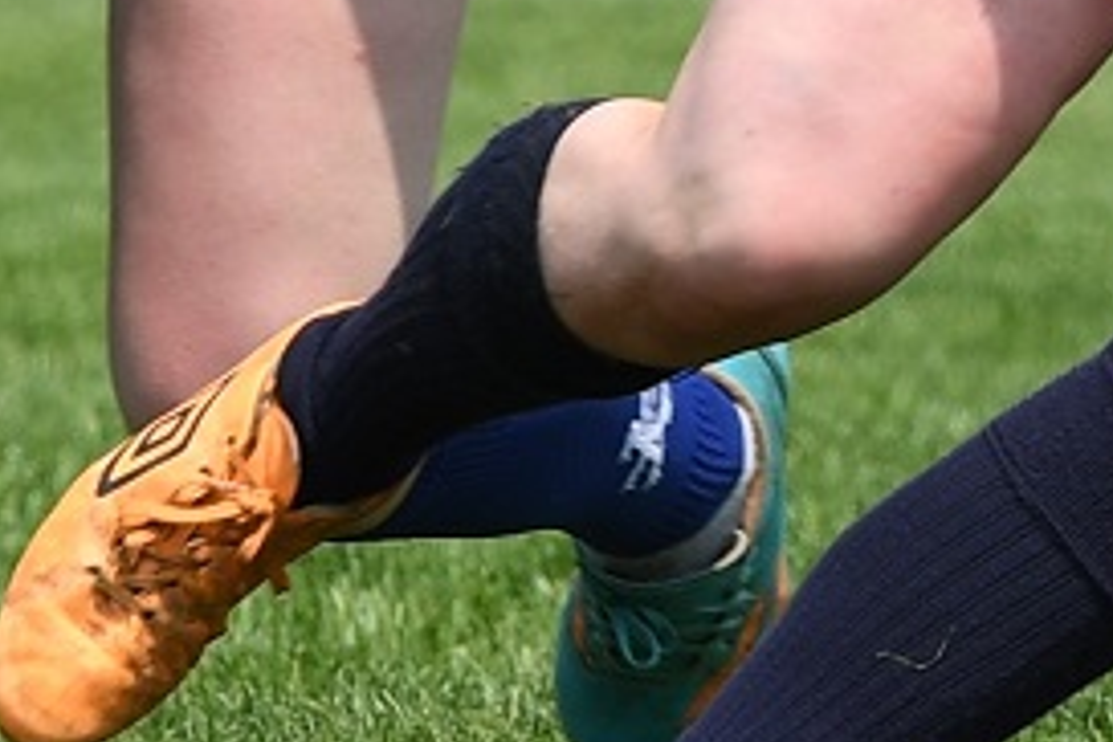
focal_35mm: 1359
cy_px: -648
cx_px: 1015
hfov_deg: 1.5
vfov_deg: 1.0
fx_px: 42012
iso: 140
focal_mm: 190
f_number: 5
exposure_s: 1/1000
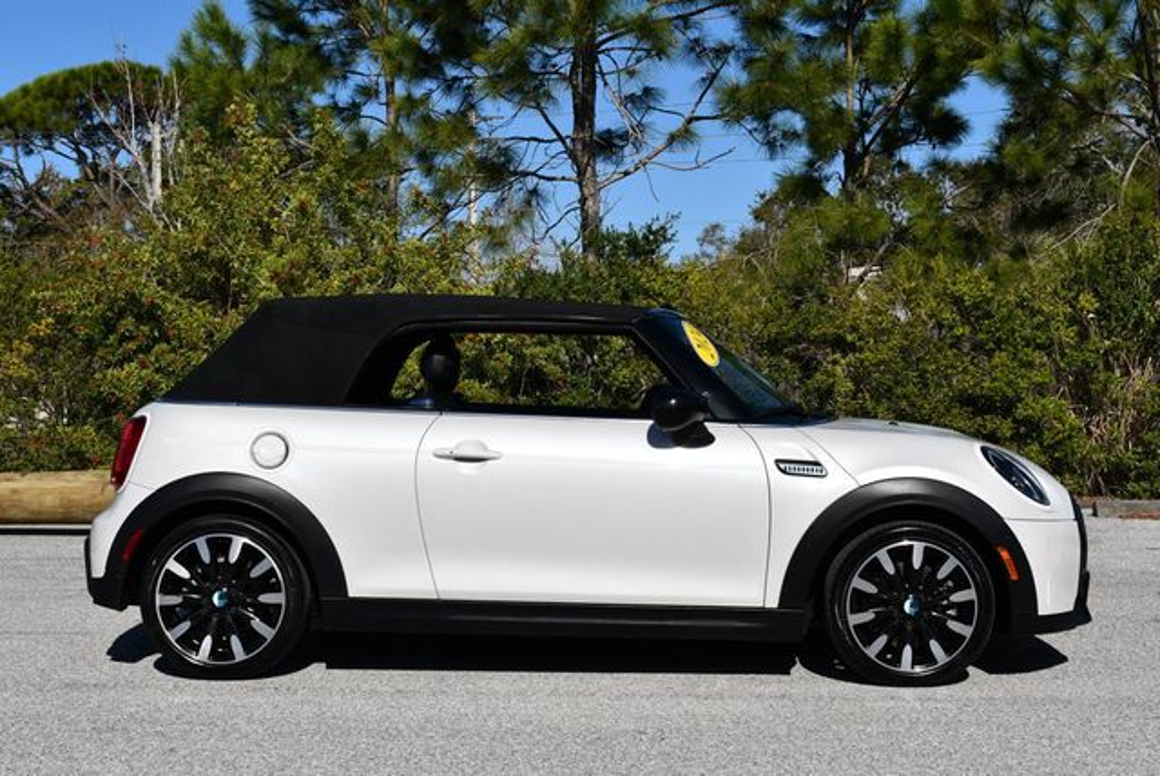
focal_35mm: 64
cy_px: 388
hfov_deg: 31.4
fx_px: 2064
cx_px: 580
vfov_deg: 21.3
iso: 100
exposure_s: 1/400
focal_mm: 32
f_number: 10
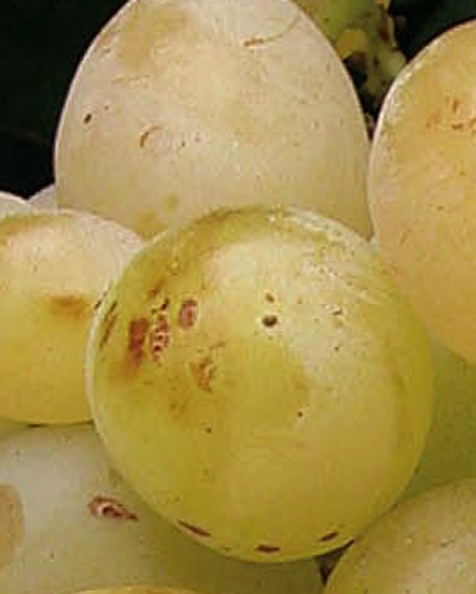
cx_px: 573
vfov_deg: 8.6
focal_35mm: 211
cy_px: 1250
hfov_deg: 7.3
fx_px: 3712
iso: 100
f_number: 4.6
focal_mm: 10
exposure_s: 1/129
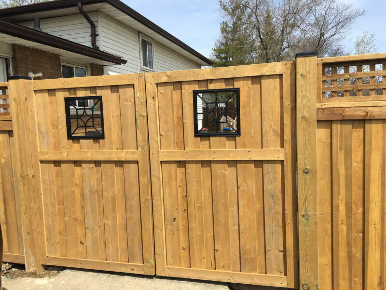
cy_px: 145
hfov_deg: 61.7
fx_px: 323
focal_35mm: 29
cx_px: 193
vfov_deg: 48.2
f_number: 2.2
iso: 25
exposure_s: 1/1425
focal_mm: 4.15
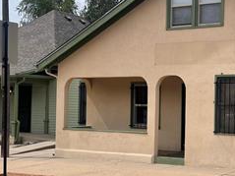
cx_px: 182
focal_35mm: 67
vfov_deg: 21.9
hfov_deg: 28.5
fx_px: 455
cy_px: 98
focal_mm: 5.1
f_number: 1.6
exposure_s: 1/4902
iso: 32
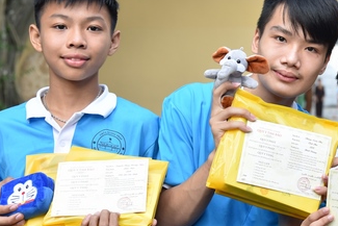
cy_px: 56
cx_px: 304
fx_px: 902
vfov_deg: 14.2
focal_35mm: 96
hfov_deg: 20.8
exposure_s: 1/250
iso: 320
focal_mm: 48
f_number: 4.5
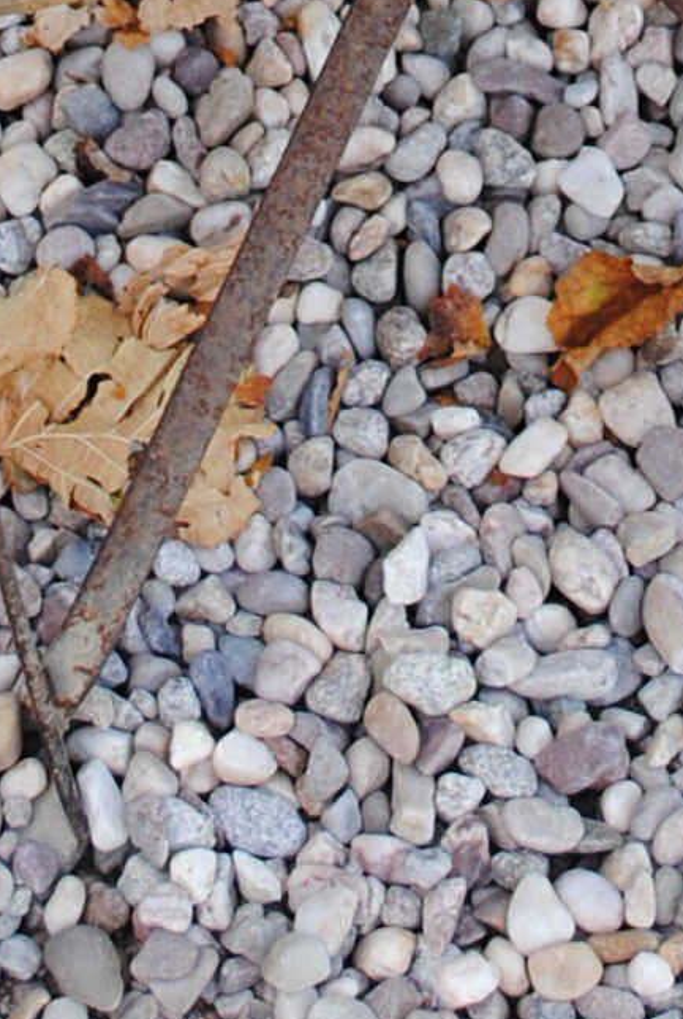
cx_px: 561
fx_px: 4590
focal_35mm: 162
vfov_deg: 11.8
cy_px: -729
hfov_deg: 8.5
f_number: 5
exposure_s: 1/100
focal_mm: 24
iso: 200
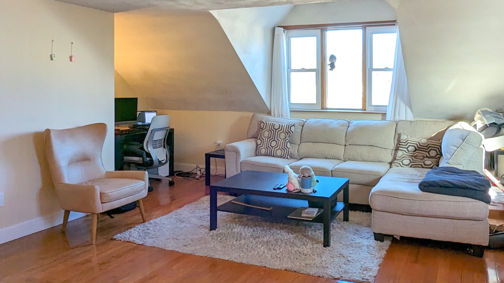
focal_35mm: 30
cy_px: 101
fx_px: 401
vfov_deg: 38.6
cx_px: 293
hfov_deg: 63.9
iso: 138
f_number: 2.2
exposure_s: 1/136
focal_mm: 2.35
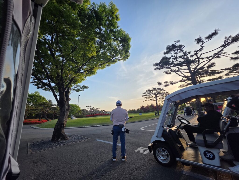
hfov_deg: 106.2
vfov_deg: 89.9
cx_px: 120
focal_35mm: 13
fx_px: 90
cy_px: 90
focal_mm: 2.2
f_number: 1.9
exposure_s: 1/761
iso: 40
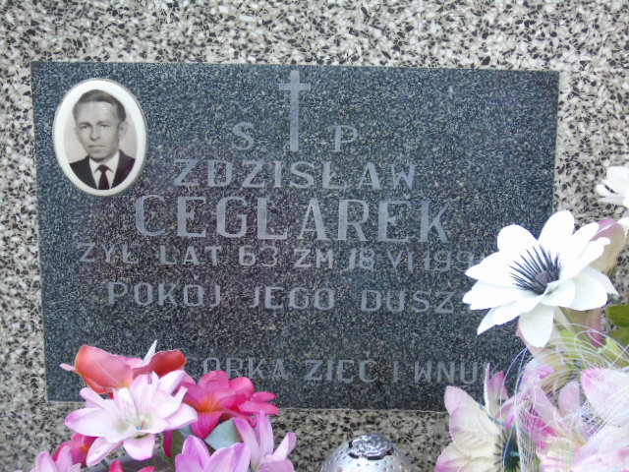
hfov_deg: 13.9
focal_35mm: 142
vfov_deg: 10.4
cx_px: 314
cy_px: 236
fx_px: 2580
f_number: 4.7
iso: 320
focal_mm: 25
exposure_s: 1/125
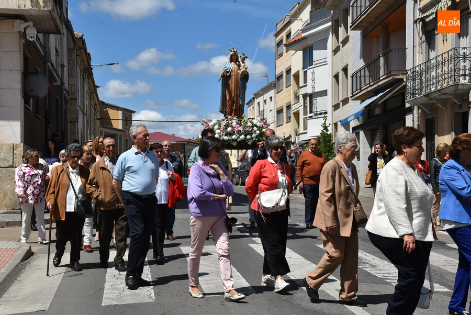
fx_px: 786
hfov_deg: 33.4
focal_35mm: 60
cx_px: 236
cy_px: 158
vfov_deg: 22.7
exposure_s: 1/500
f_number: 11
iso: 200
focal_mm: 40
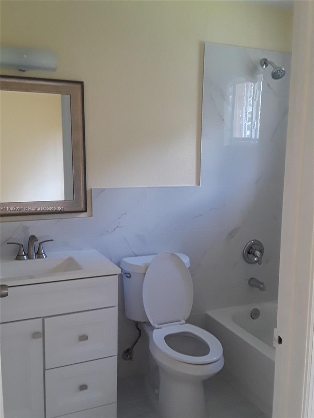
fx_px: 339
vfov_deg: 63.4
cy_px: 209
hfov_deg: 49.7
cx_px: 157
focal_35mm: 28
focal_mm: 2.9
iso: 160
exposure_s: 1/30
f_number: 1.9
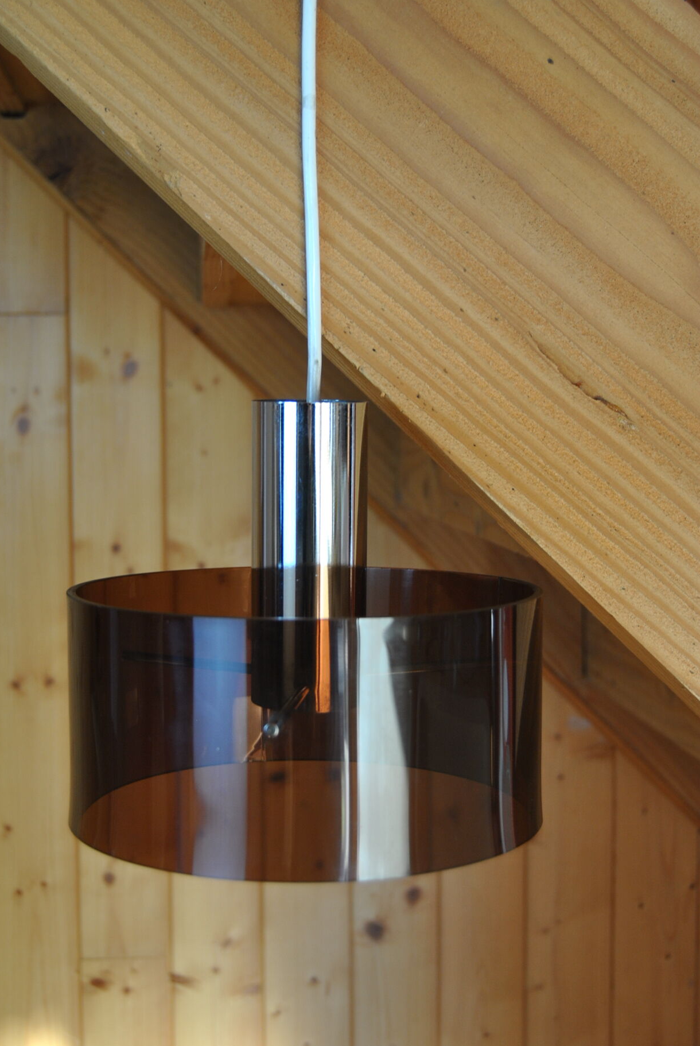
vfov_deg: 38.8
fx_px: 1483
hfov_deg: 26.6
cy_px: 517
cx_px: 339
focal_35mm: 51
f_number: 4.5
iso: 200
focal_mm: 32
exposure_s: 1/40
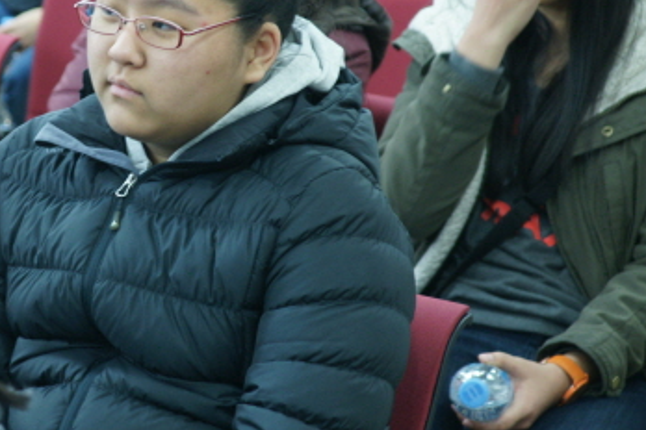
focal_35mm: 207
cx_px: 121
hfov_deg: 9.9
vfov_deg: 6.6
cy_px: 140
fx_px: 3714
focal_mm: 80
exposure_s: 1/13
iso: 800
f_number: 4.5
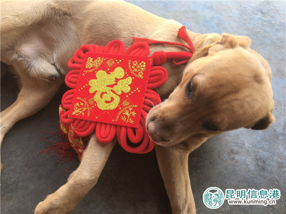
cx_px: 143
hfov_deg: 61.7
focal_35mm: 29
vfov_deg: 48.2
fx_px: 239
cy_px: 107
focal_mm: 4.15
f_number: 2.2
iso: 32
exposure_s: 1/50
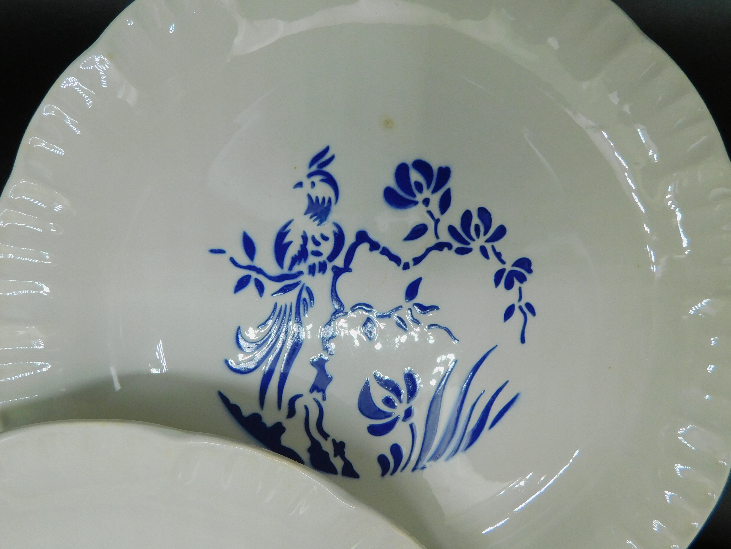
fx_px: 507
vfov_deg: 56.8
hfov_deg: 71.6
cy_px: 274
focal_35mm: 24
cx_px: 366
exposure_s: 1/400
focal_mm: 4.1
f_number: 3
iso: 125
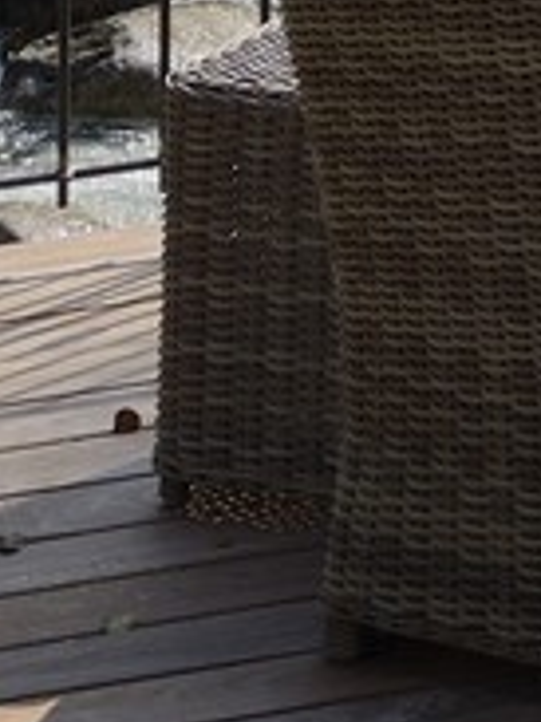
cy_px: -2182
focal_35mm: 320
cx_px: 1909
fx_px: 6676
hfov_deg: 4.4
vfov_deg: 5.4
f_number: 13
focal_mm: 38
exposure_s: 1/160
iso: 200
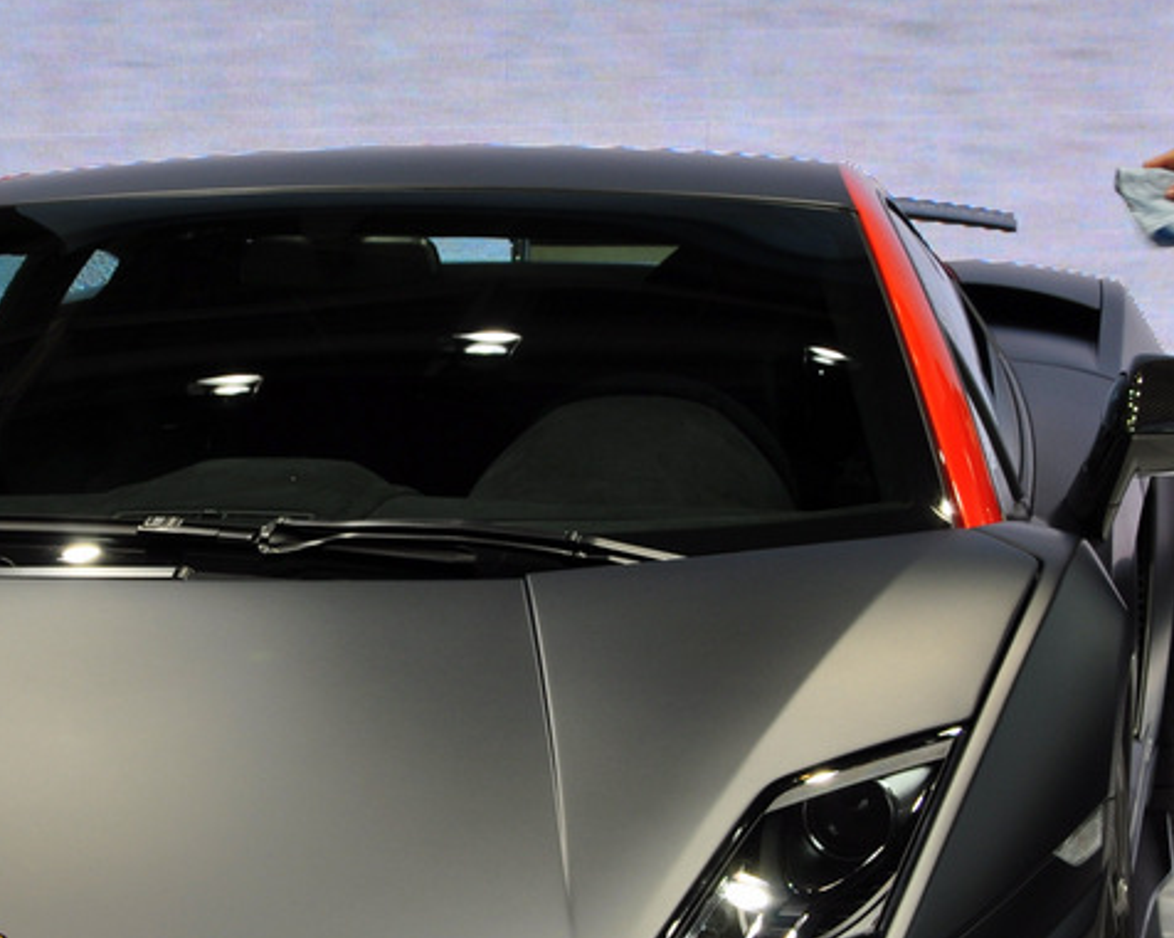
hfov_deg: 15.4
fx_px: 4311
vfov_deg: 12.4
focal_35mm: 124
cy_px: 596
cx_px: 168
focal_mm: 35
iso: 200
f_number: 9
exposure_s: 1/125
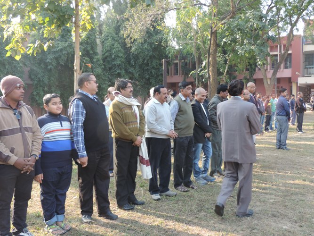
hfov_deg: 52.6
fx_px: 317
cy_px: 118
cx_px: 157
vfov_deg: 40.7
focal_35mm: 35
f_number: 3.3
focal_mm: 6.2
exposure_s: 1/60
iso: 80
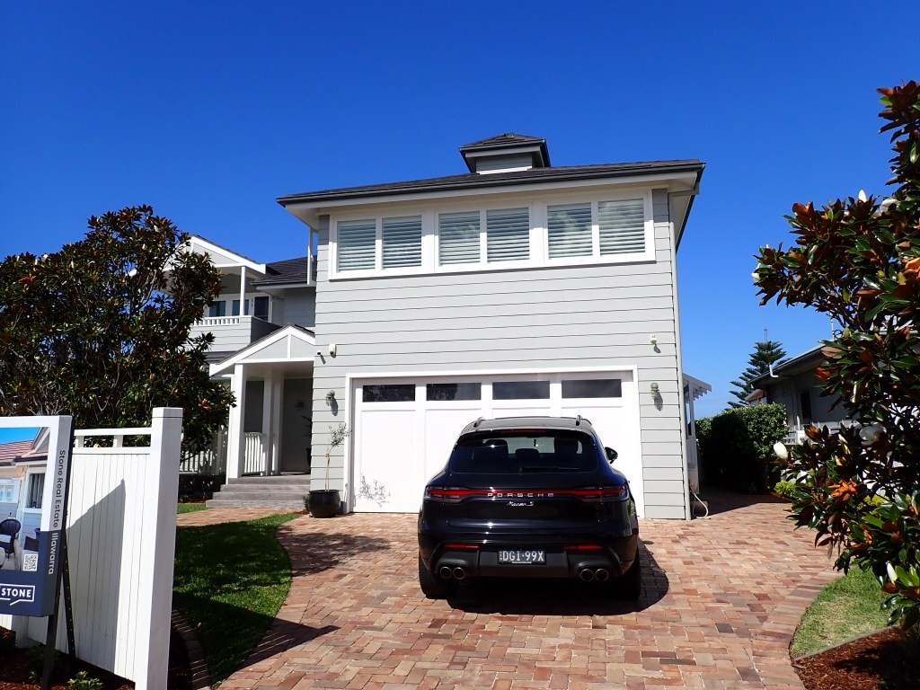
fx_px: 664
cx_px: 460
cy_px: 345
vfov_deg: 54.9
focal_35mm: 25
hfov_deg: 69.4
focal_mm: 4.5
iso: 100
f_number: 8
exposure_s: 1/320
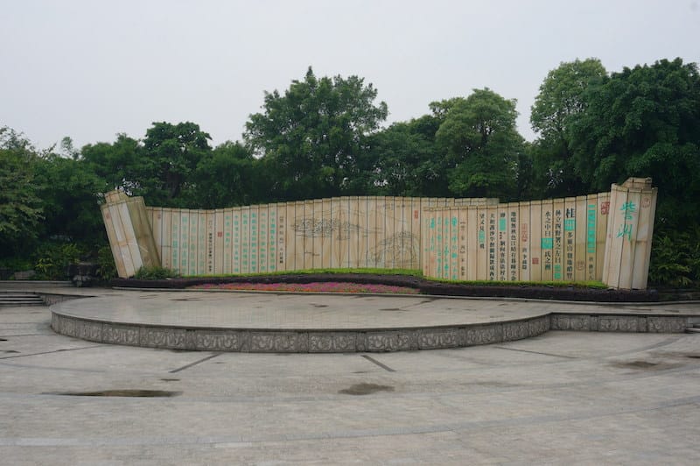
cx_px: 350
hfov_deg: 55.1
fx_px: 670
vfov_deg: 38.3
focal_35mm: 34
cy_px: 233
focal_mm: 23
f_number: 13
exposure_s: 1/125
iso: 100
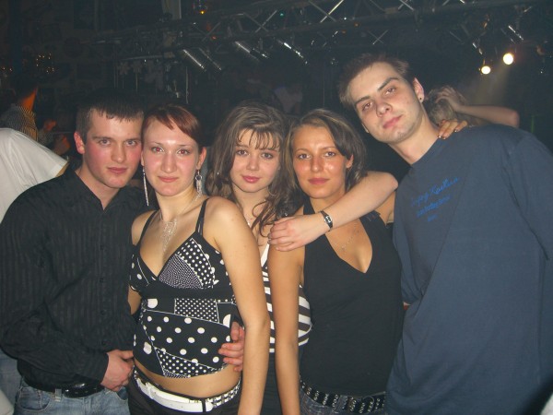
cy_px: 208
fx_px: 607
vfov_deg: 37.7
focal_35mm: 38
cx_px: 276
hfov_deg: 49.0
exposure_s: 1/60
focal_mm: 7.9
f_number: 2.8
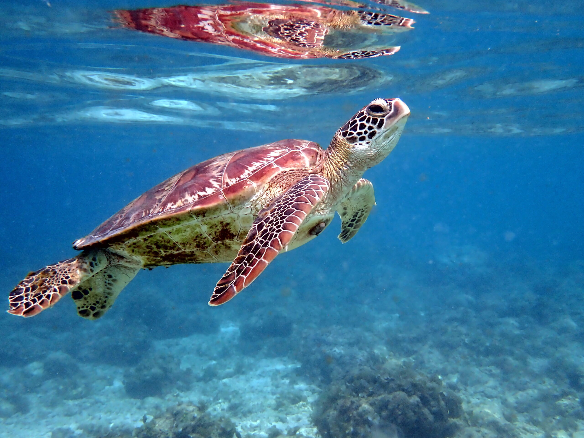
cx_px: 292
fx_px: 641
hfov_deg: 49.0
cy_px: 219
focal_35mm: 38
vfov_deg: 37.7
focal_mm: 6.8
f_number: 3.5
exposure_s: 1/500
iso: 100
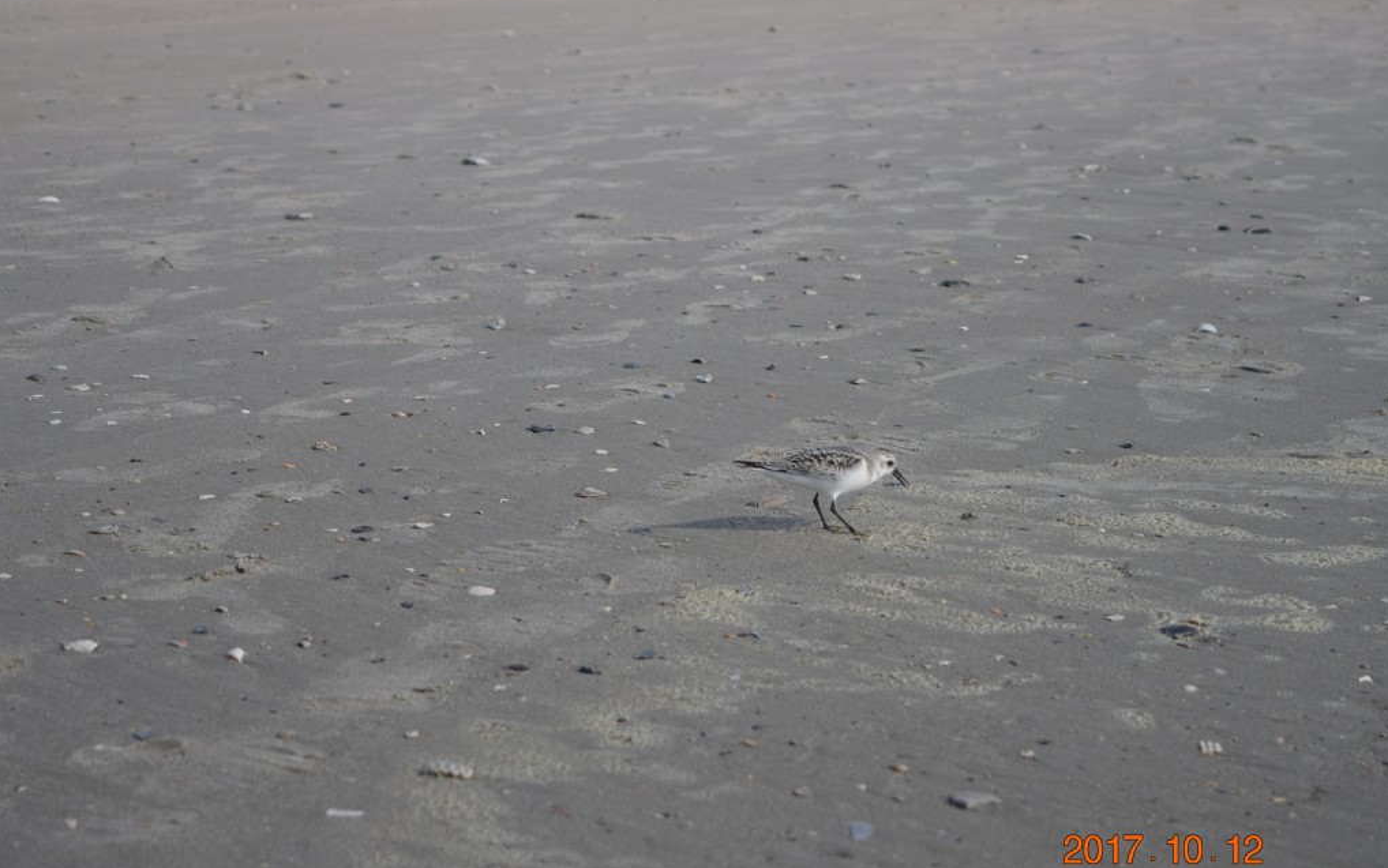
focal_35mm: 85
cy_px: 455
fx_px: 3198
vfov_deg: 15.5
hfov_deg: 24.5
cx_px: 697
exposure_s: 1/1250
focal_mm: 55
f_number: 5.6
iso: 200
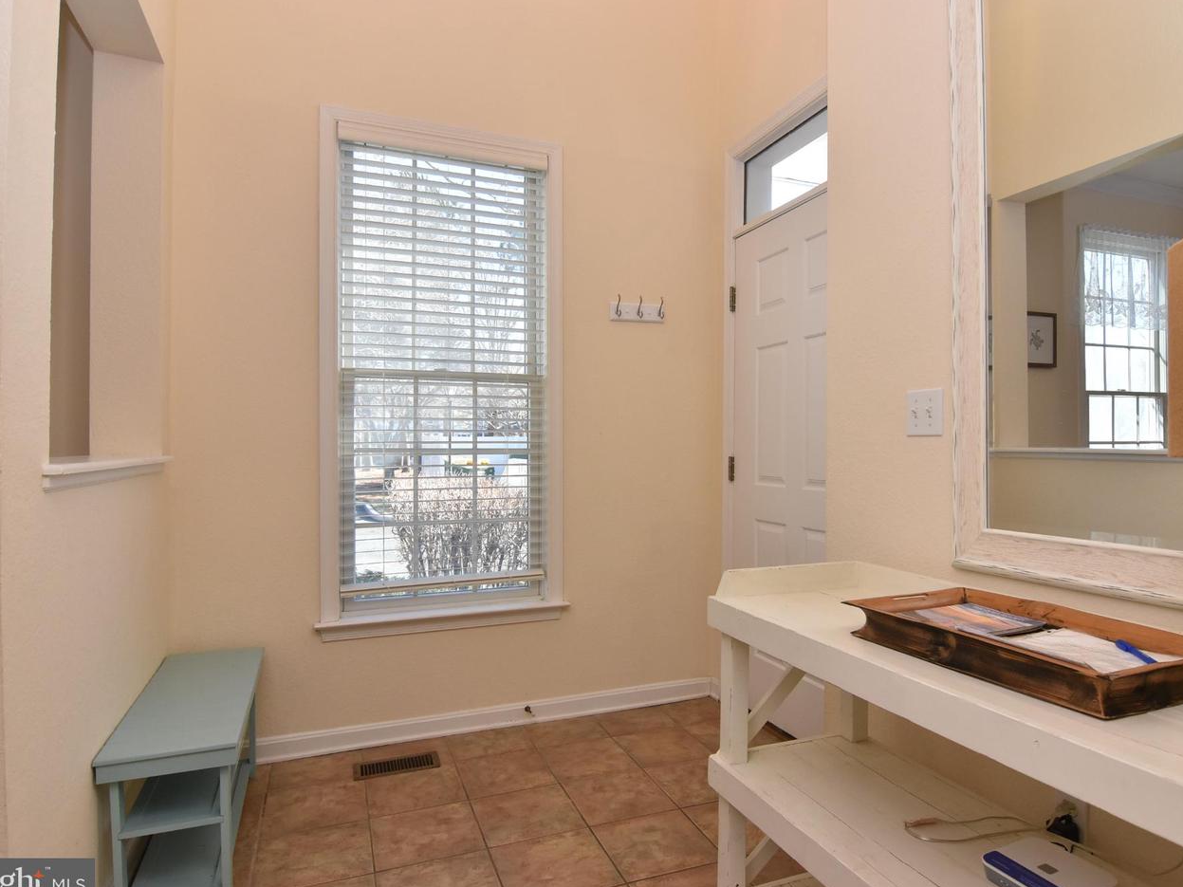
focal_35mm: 20
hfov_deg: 81.6
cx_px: 630
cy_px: 451
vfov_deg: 66.0
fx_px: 683
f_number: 9
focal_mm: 12
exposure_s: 1/100
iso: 800
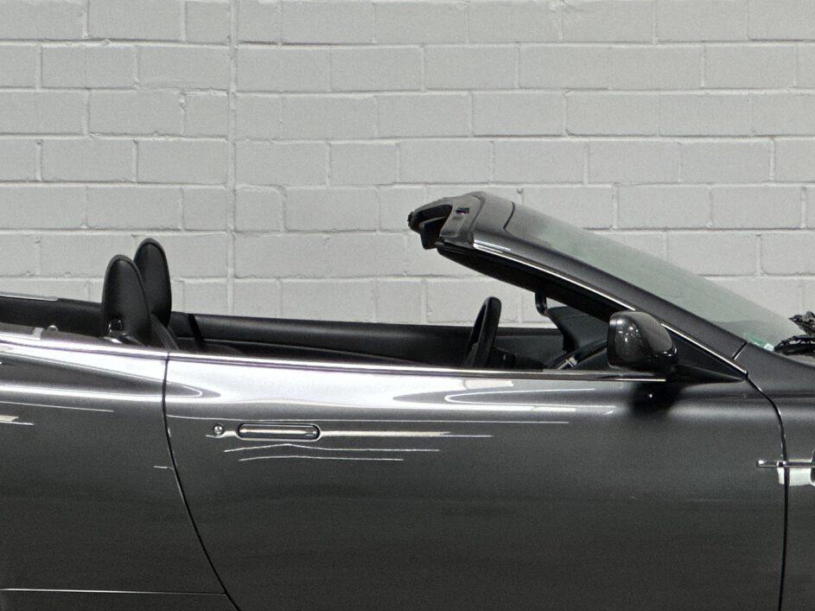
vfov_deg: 7.1
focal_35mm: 209
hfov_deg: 9.5
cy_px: 176
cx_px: 456
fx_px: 4920
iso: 160
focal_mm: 9
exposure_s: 1/50
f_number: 2.8
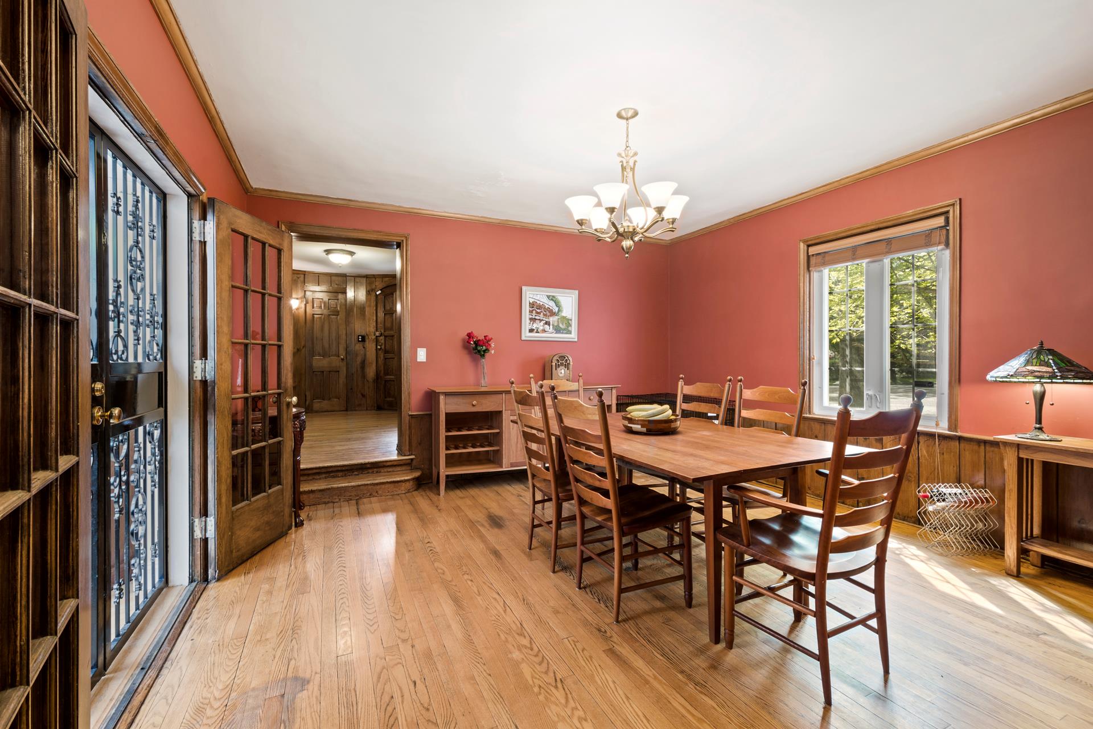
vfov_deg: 77.3
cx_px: 546
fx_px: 455
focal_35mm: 15
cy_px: 364
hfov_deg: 100.4
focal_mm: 10
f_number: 8
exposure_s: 2.5
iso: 100
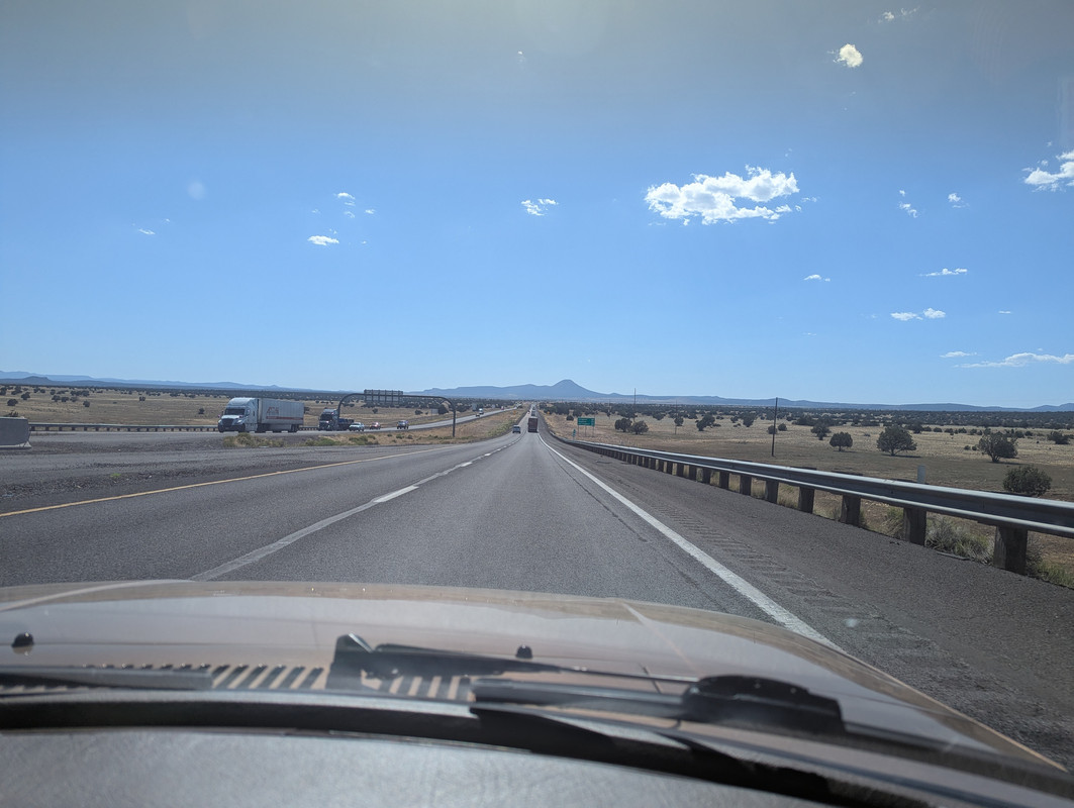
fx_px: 746
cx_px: 537
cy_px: 404
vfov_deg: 56.9
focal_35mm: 24
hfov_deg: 71.5
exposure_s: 1/2632
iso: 49
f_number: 1.85
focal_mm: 6.81
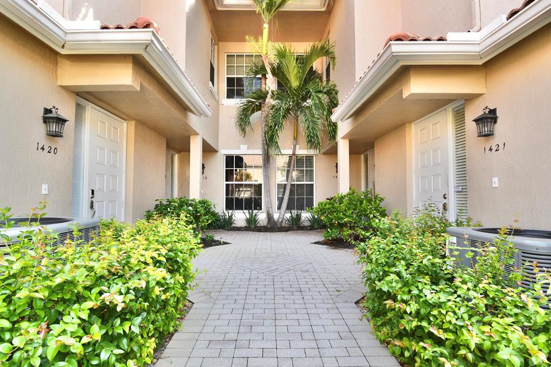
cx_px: 267
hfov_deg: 96.7
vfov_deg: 73.7
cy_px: 185
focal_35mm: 16
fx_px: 245
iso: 400
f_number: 8
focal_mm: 10
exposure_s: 1/80
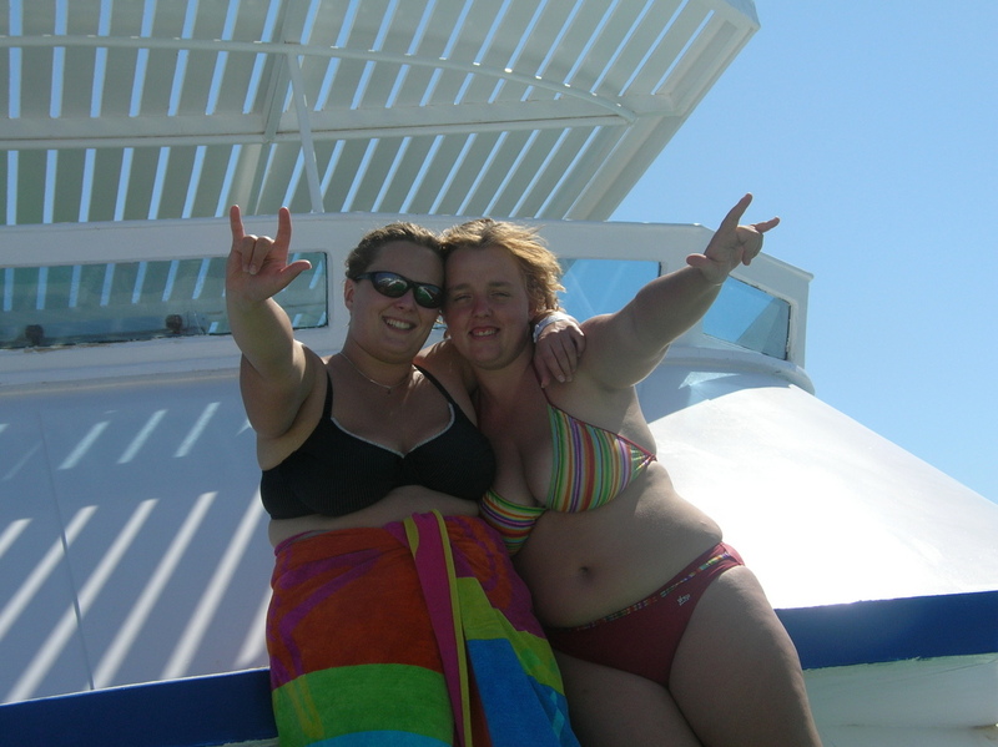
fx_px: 1844
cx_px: 499
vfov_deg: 22.9
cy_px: 374
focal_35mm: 64
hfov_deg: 30.3
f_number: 4.5
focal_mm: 10.6
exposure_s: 1/868
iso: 50
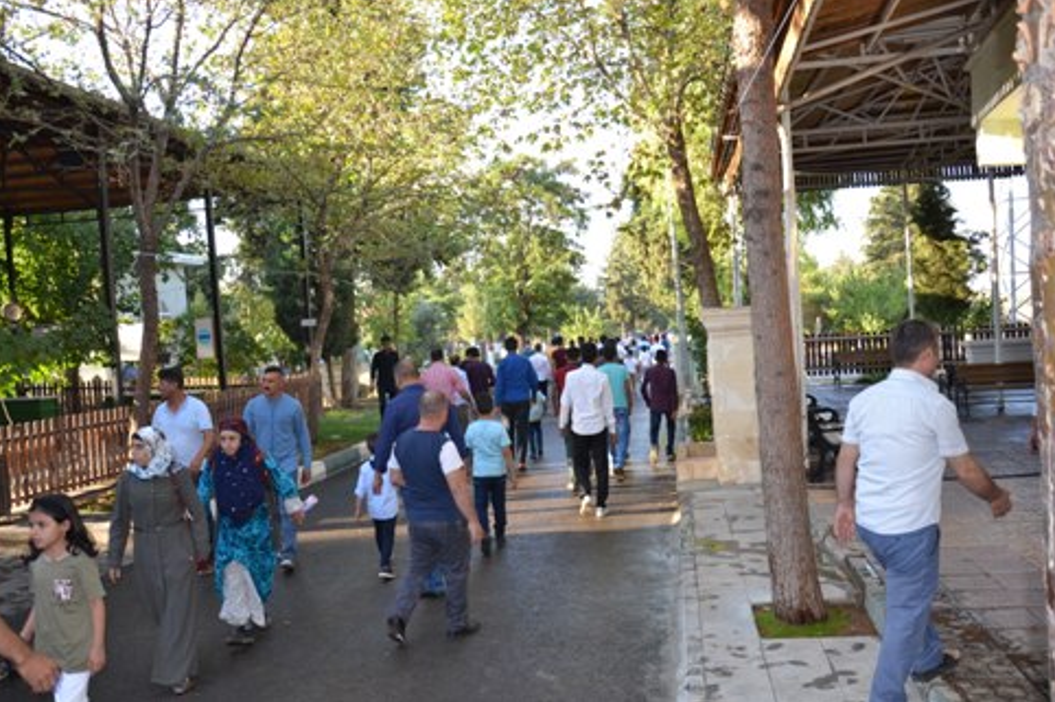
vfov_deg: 46.4
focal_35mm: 28
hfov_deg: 65.5
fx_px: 820
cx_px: 523
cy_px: 342
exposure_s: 1/125
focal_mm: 18
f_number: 4
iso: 220
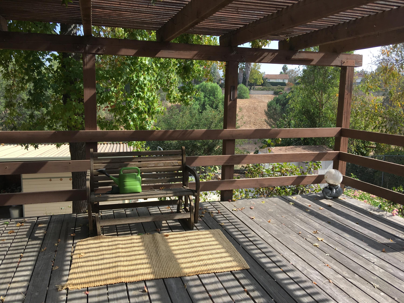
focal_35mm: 29
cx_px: 202
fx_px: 338
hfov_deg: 61.7
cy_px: 152
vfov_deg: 48.2
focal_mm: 4.15
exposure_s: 1/591
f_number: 2.2
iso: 25
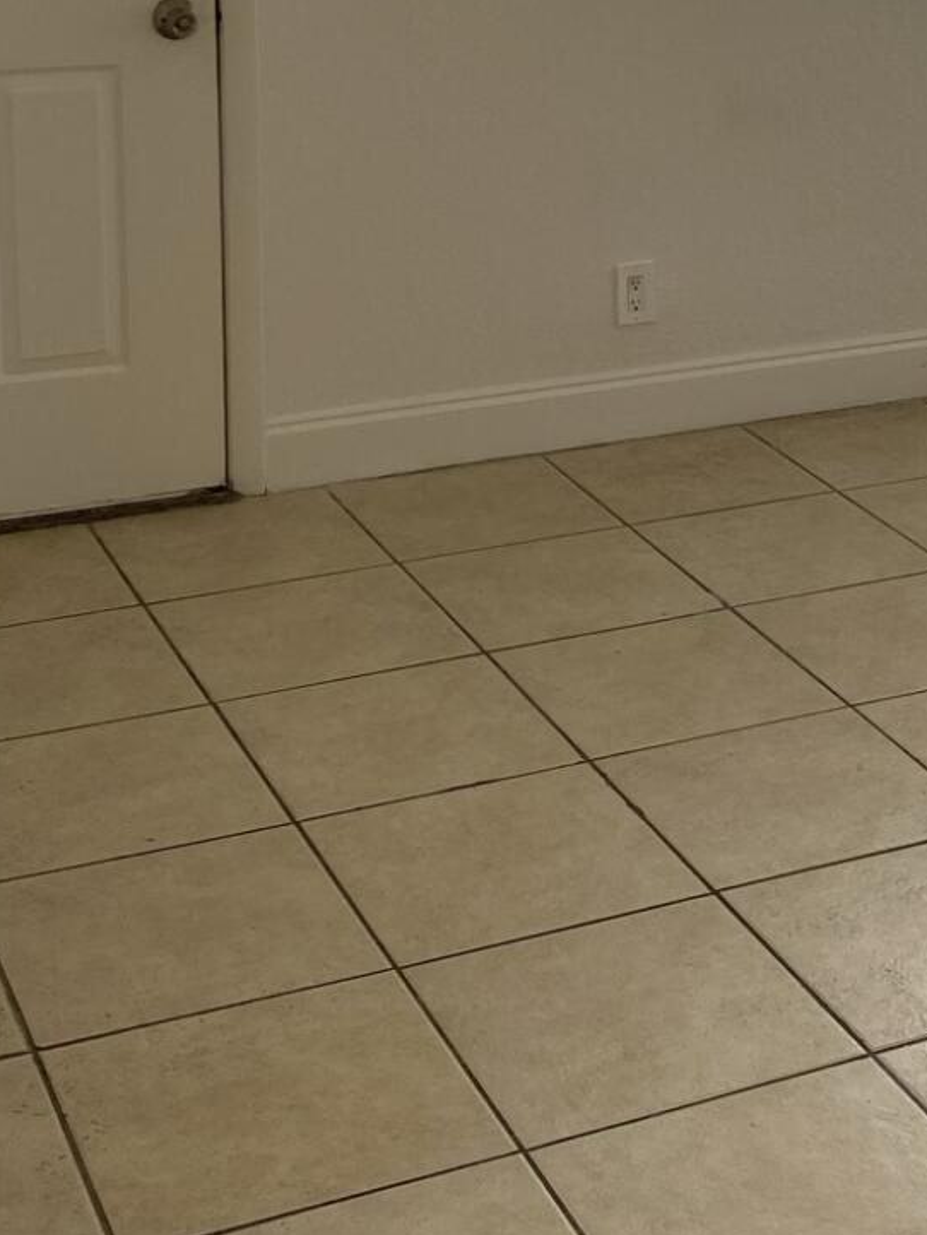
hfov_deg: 19.9
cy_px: 190
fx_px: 2569
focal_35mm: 72
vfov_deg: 26.4
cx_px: 908
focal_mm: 4.25
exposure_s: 1/122
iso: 50
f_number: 1.8
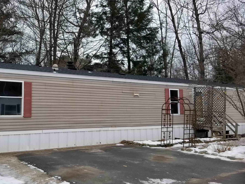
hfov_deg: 49.8
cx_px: 95
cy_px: 89
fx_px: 262
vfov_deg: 38.7
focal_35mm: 37
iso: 50
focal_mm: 4.3
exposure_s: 1/758
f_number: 1.7
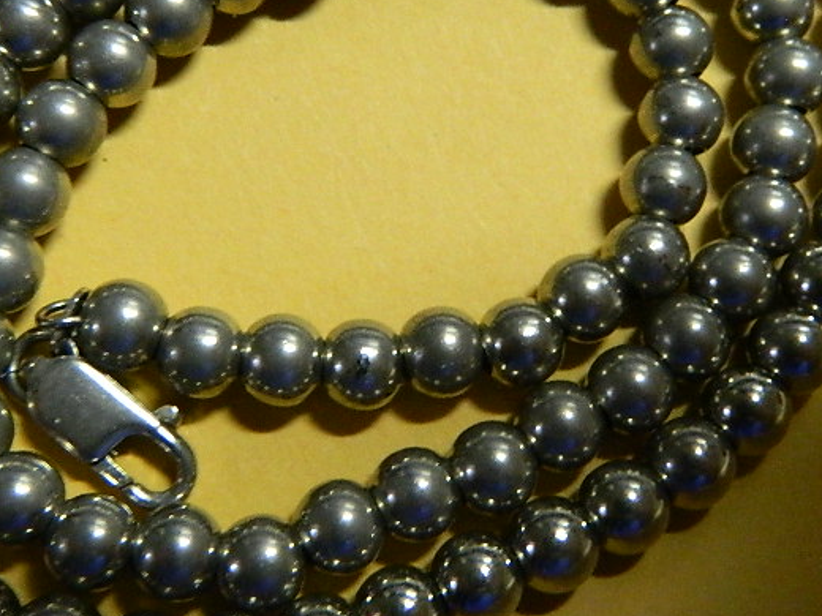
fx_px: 1449
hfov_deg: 31.7
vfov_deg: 23.9
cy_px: 180
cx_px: 417
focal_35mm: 61
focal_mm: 5.6
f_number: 3.2
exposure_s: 1/15
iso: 400
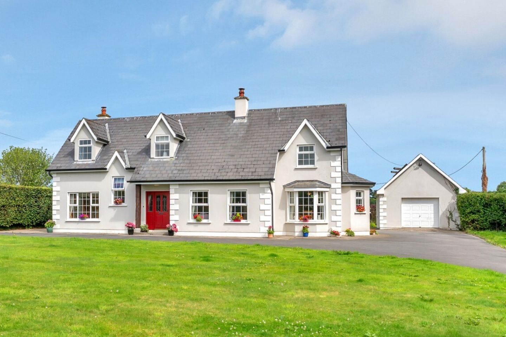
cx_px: 253
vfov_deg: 70.4
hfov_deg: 93.3
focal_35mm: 17
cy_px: 168
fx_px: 239
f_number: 7.1
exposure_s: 1/640
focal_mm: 17
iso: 200
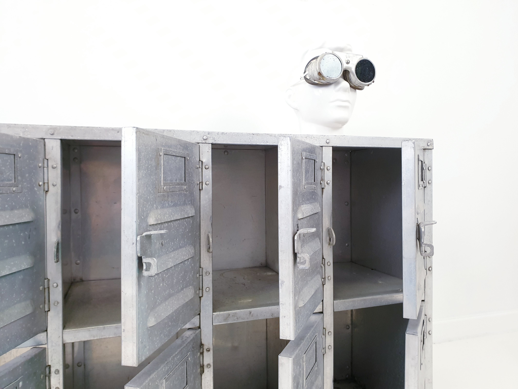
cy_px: 194
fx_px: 389
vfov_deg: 53.1
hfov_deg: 67.3
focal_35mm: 26
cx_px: 259
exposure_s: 1/50
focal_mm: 4.3
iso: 200
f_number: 2.4
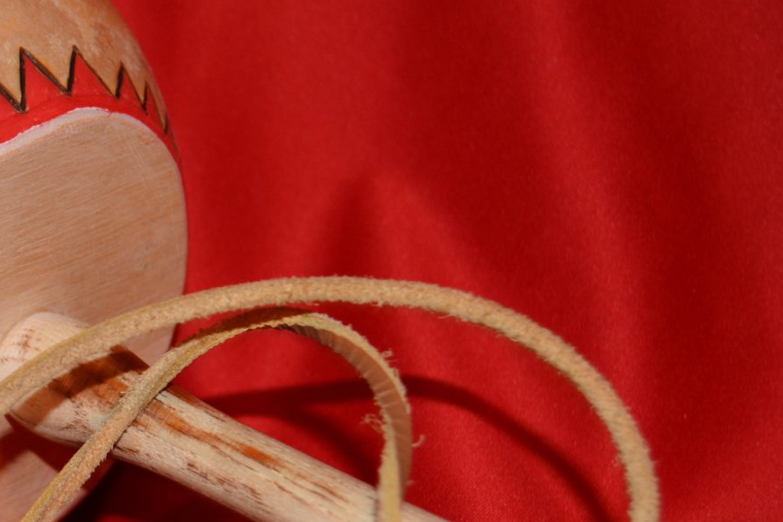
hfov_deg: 20.2
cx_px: -52
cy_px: 245
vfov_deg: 14.1
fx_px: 2109
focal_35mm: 97
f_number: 4.5
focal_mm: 28
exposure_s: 1/8
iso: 450
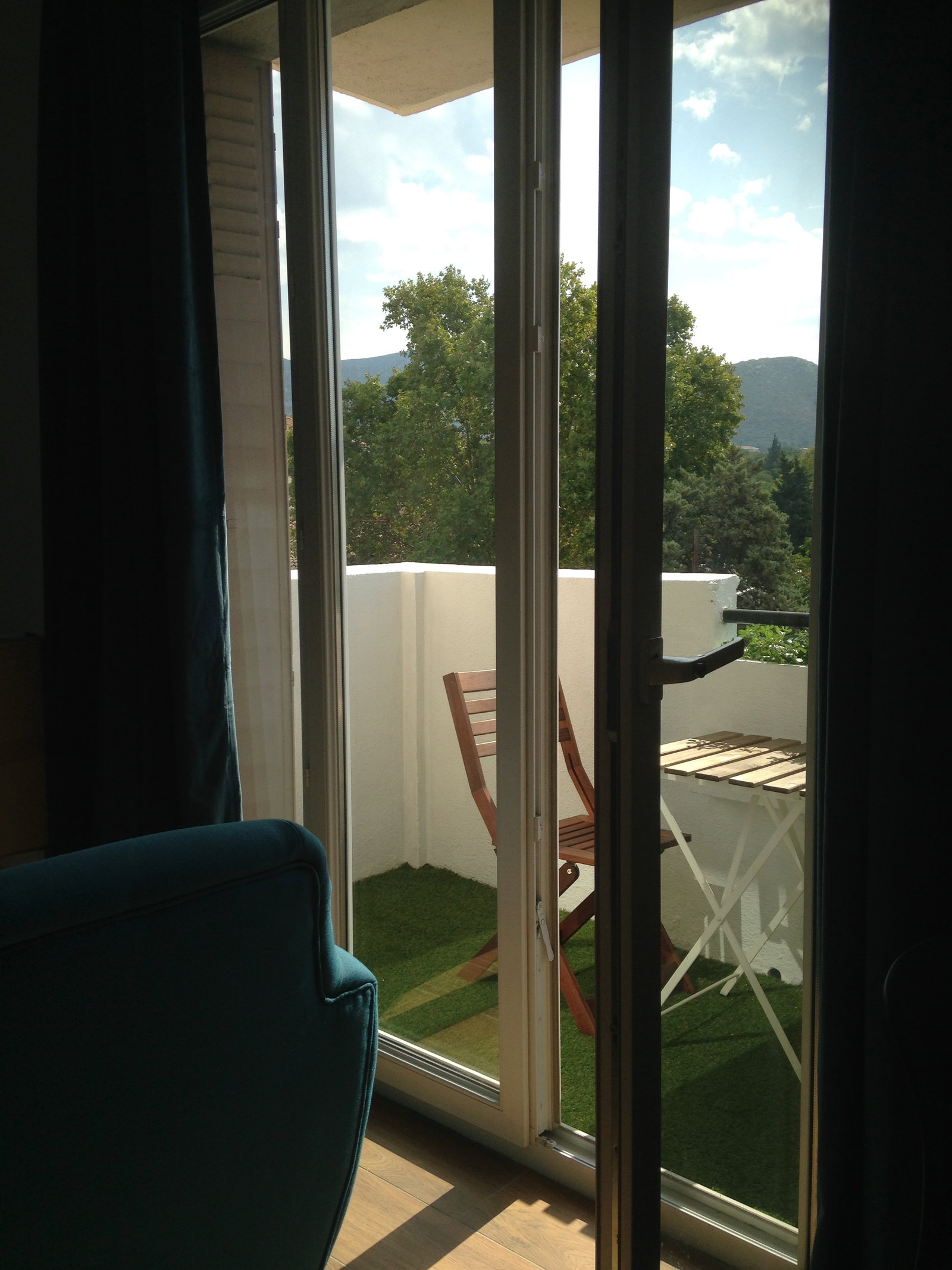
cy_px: 635
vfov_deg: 55.4
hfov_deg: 42.9
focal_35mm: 33
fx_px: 1210
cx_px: 476
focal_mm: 4.12
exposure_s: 1/1106
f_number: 2.4
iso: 50
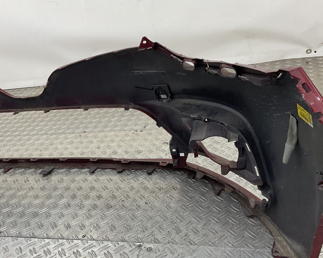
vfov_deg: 36.4
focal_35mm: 41
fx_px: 392
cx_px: 150
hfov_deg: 44.8
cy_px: 153
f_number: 1.8
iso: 32
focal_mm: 3
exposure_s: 1/120
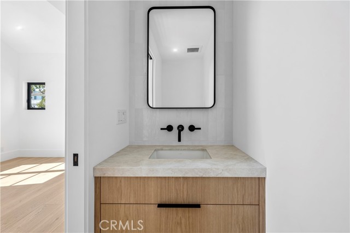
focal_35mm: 16
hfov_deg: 96.8
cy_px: 116
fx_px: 155
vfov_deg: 73.7
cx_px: 175
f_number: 9
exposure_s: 1/8
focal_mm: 16
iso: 200
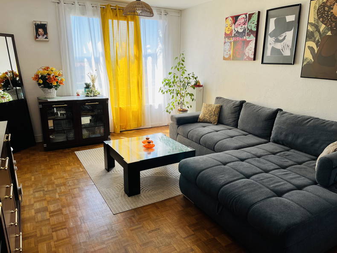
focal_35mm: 26
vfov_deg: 53.0
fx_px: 253
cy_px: 126
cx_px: 168
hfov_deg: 67.3
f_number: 1.6
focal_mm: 5.1
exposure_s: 1/251
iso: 40
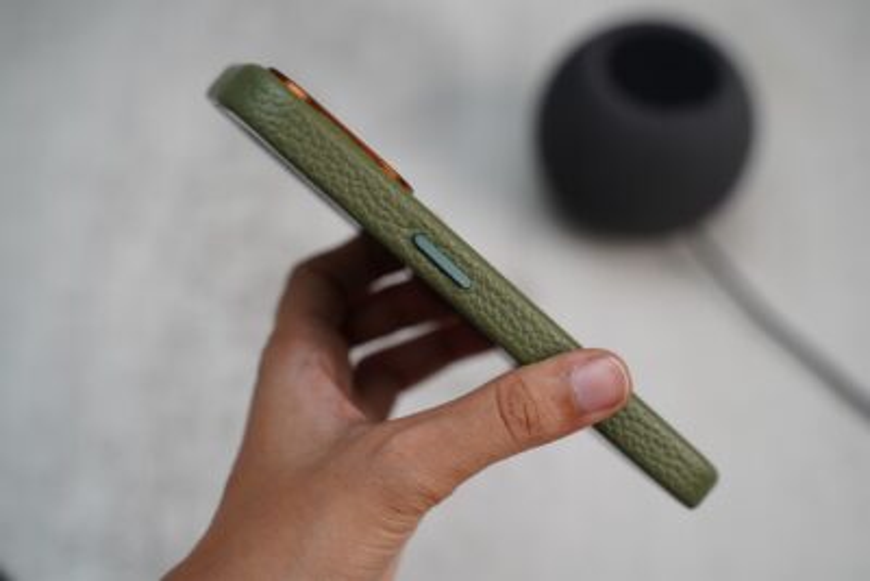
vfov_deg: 26.0
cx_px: 435
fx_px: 1257
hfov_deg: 38.2
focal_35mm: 52
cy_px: 290
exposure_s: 1/60
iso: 640
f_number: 4
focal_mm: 52
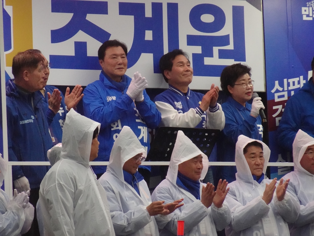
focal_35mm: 500
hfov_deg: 4.0
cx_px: 157
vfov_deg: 3.0
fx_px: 4535
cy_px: 118
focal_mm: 80.84
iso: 1250
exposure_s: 1/250
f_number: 6.3
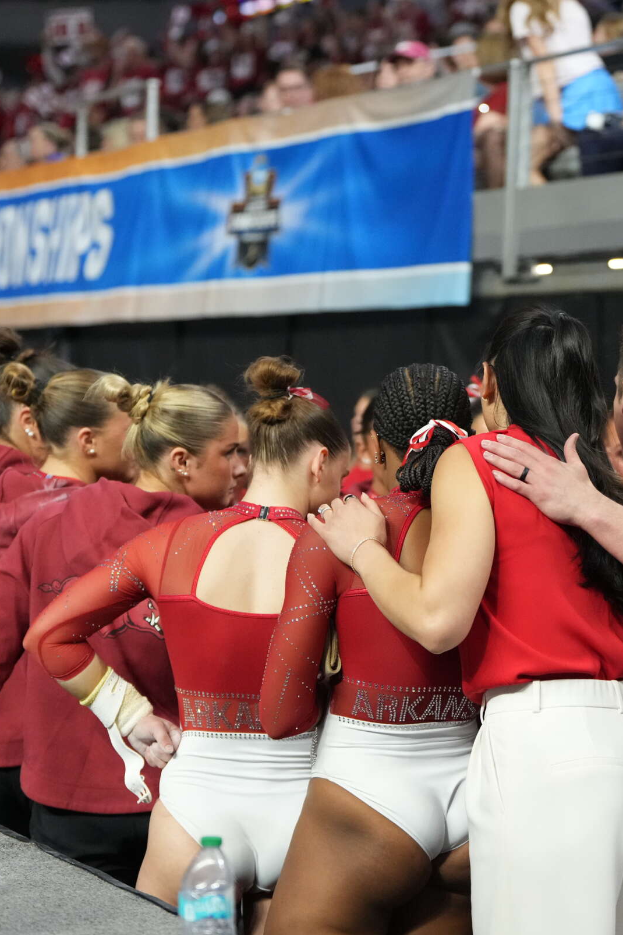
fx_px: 2830
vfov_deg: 18.8
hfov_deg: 12.5
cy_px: 471
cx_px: 422
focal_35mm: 109
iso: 5000
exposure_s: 1/1600
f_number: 2.8
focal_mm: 70
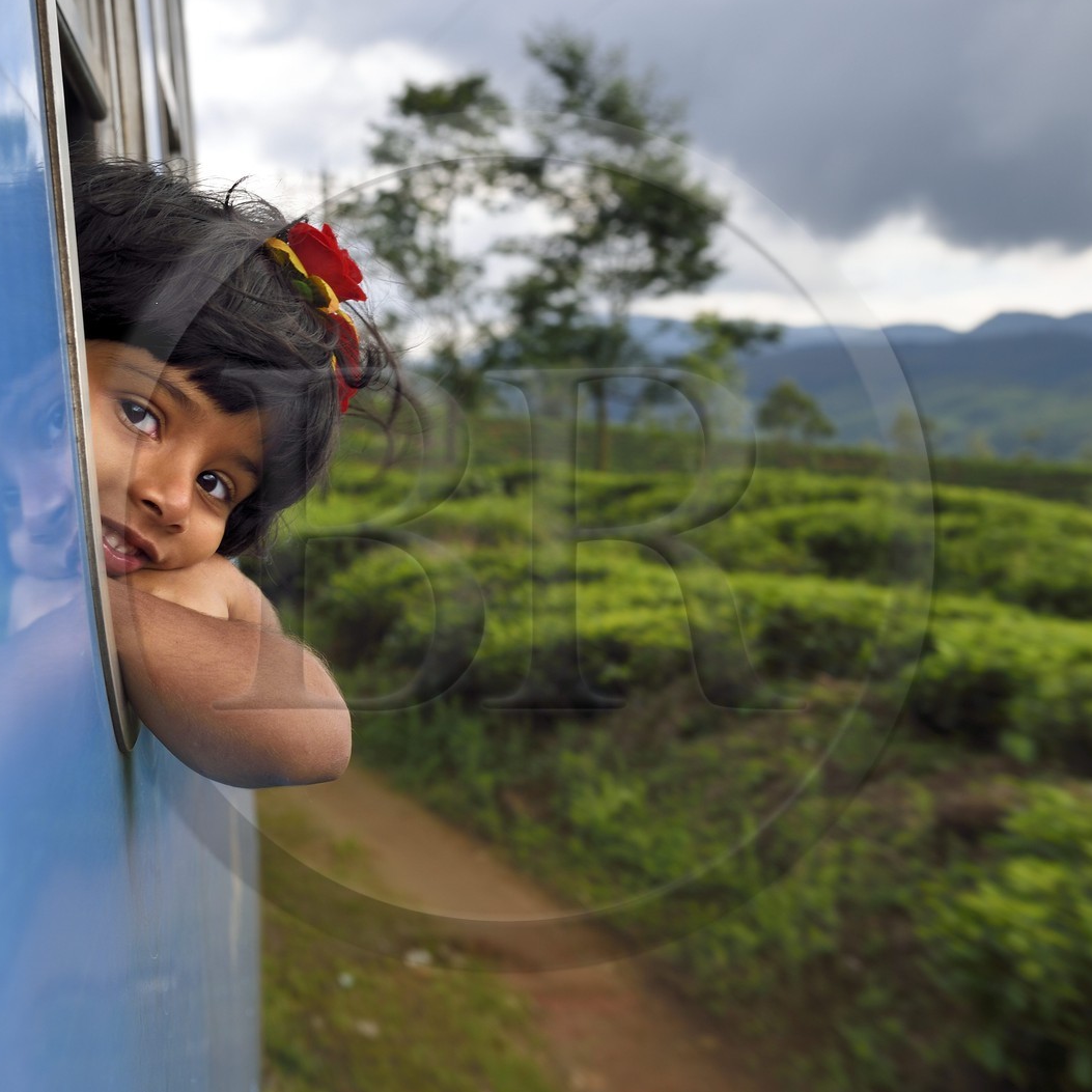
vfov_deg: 24.3
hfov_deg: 24.3
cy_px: 540
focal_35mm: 71
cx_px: 506
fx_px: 2534
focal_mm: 55
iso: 100
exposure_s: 1/60
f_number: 9
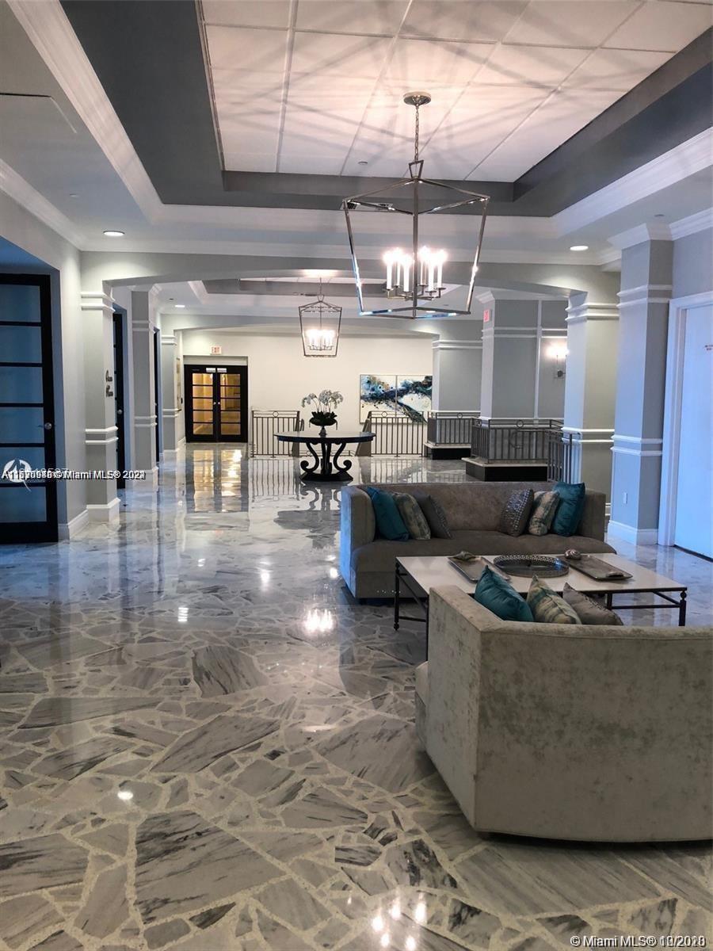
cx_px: 356
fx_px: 769
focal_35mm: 28
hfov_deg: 49.7
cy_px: 476
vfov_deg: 63.4
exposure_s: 1/15
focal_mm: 3.99
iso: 40
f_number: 1.8
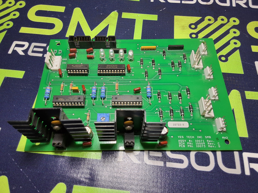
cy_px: 96
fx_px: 209
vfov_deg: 49.7
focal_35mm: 28
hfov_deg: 63.4
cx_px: 129
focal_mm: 2.91
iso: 80
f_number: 1.9
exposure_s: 1/40
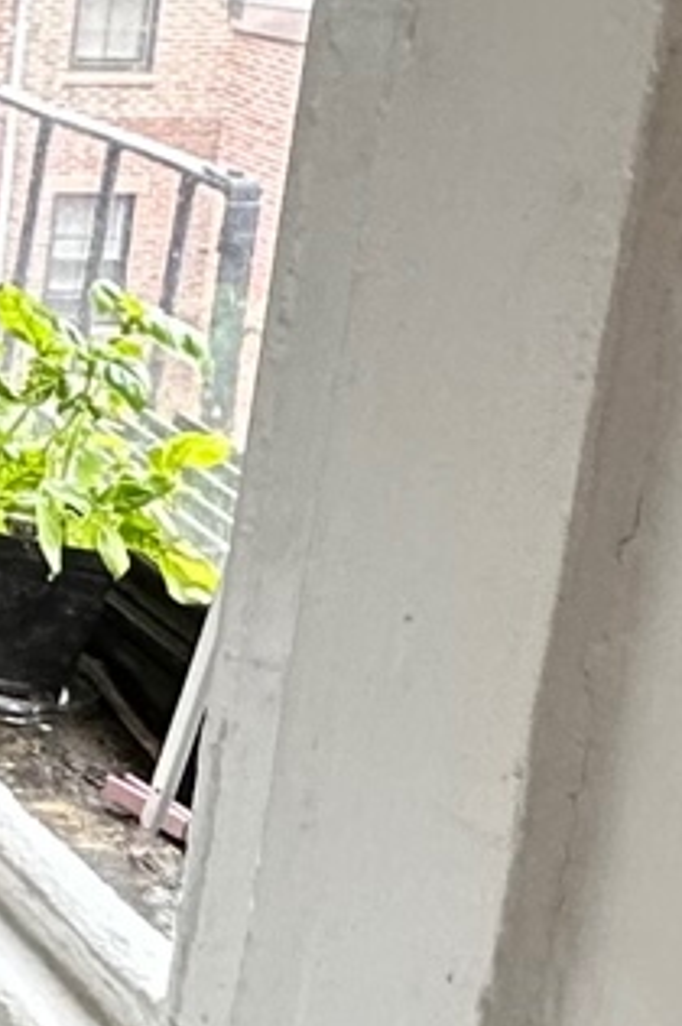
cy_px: 88
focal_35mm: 93
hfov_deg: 11.4
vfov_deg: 21.4
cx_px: -1104
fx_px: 2648
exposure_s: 1/120
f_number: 2.2
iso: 160
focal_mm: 2.22
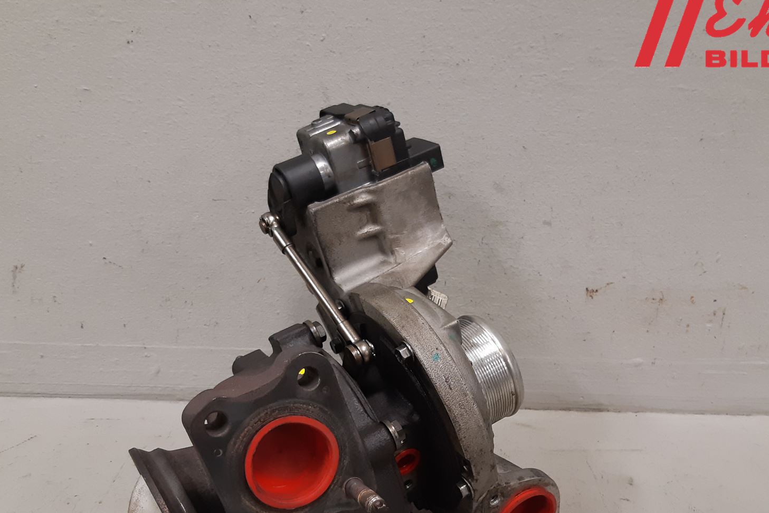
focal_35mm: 38
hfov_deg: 50.6
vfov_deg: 34.4
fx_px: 812
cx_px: 418
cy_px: 383
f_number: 1.7
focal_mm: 3.93
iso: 160
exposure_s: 1/50
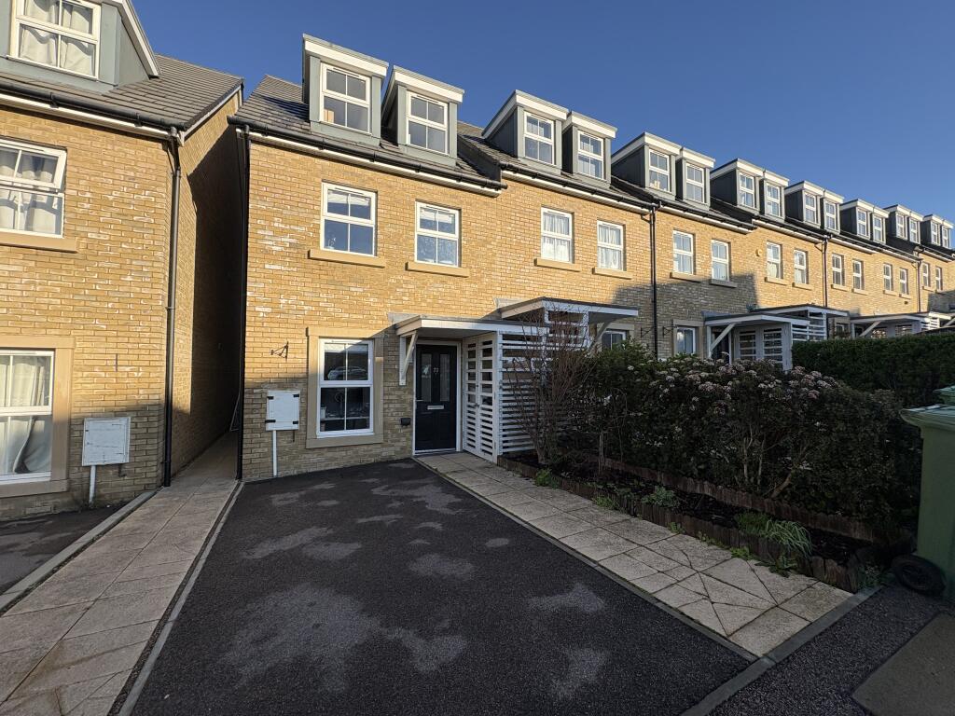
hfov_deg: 102.1
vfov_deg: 85.7
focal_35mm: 14
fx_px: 386
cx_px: 478
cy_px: 358
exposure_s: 1/1160
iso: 40
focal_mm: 2.22
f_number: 2.2
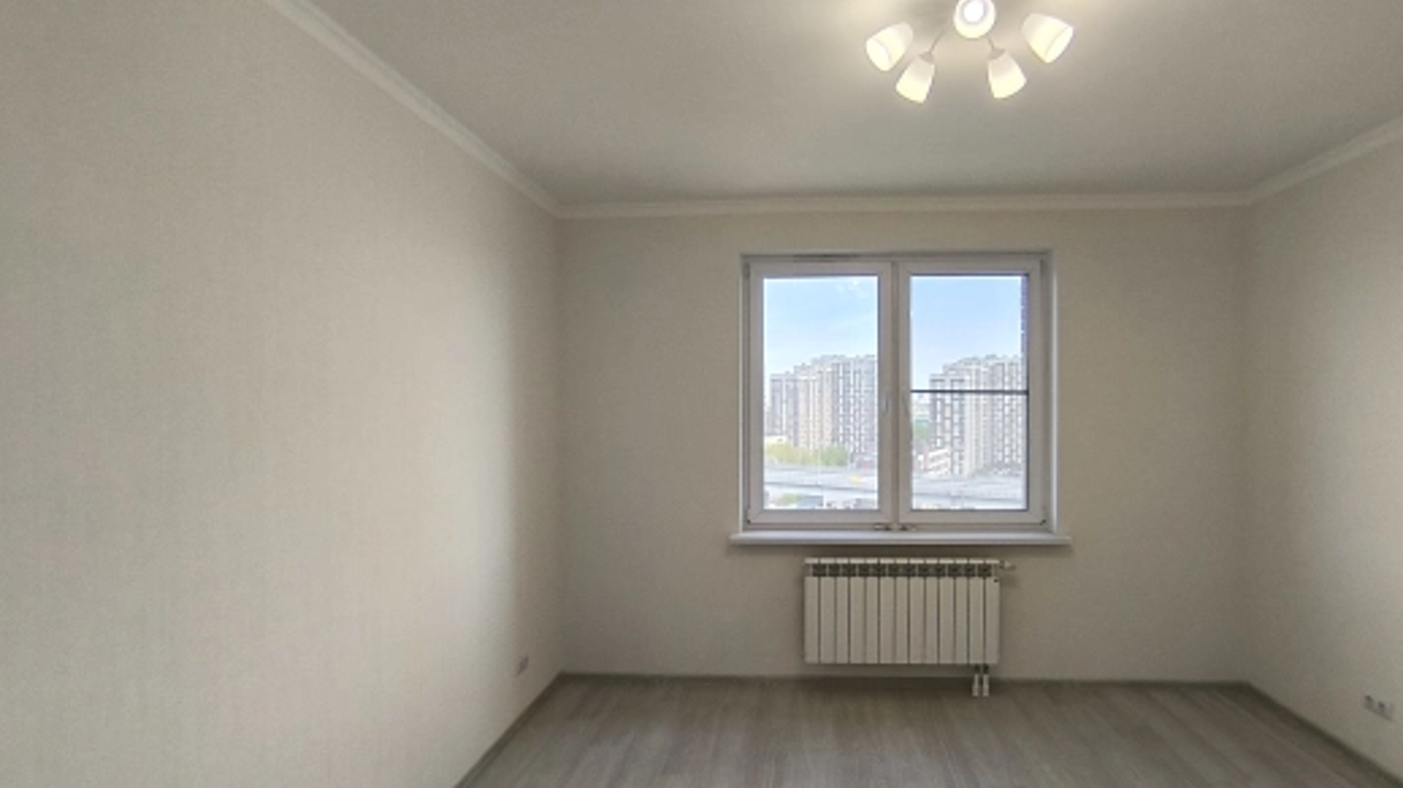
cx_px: 772
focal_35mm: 21
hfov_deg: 83.6
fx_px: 781
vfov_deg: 53.5
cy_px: 412
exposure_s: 1/101
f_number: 2.2
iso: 50
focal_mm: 1.65
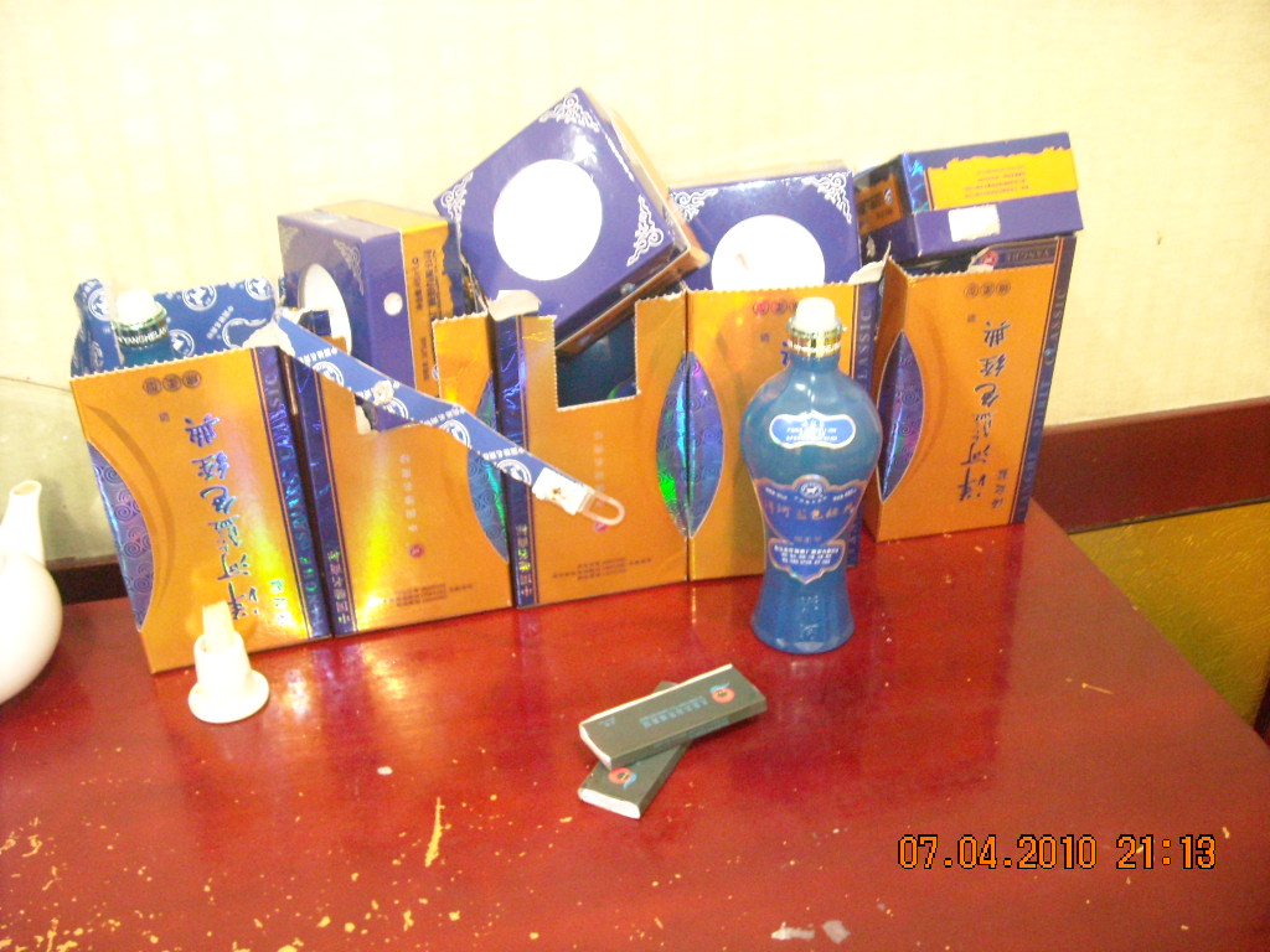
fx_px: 1284
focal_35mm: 35
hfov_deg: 52.6
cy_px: 476
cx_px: 635
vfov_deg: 40.7
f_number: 2.8
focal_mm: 5.7
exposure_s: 1/8
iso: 800
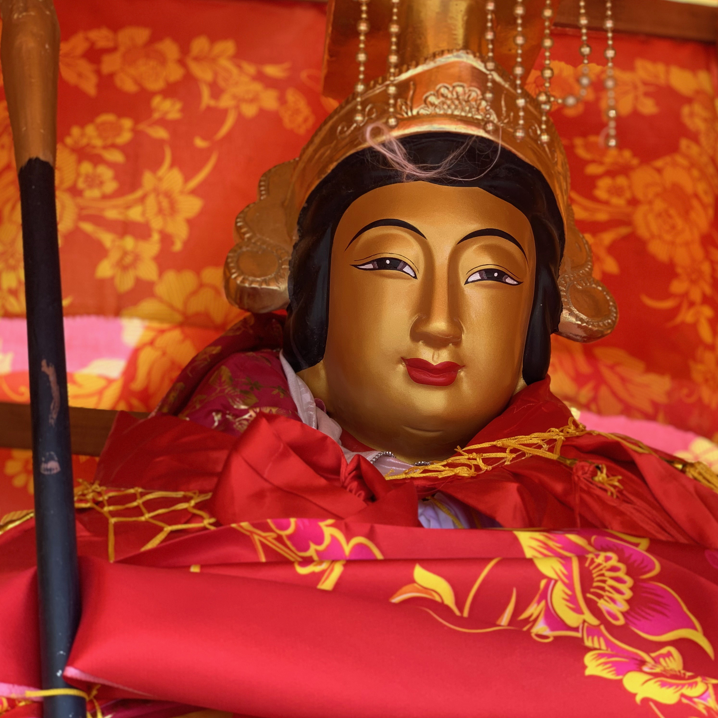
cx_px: 415
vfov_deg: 27.7
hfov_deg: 27.7
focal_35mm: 62
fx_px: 1455
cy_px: 356
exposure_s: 1/122
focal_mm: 6
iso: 25
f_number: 2.4
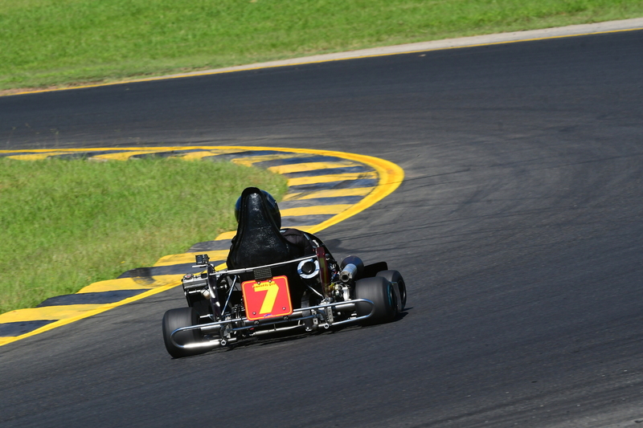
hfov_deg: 5.7
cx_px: 322
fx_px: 6428
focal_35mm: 360
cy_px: 214
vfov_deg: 3.8
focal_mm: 240
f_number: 13
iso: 500
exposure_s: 1/640
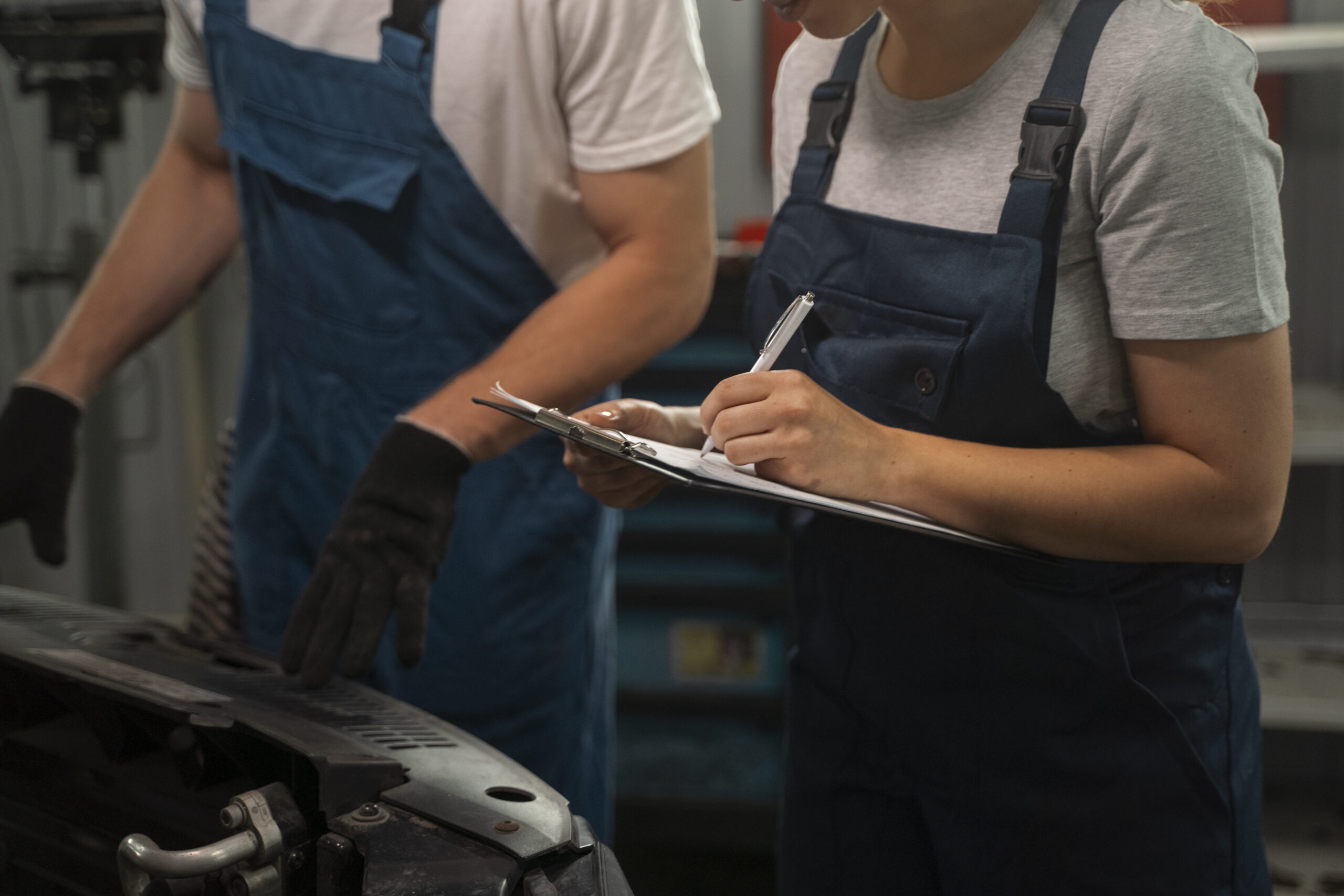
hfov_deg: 36.9
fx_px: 2016
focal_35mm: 54
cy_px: 448
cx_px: 672
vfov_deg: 25.1
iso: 1000
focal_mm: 54
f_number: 2.8
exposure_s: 1/160
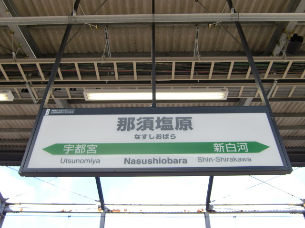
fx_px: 291
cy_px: 114
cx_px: 152
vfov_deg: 42.9
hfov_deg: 55.4
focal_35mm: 33
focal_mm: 5.8
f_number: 2.7
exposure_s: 1/320
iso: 64
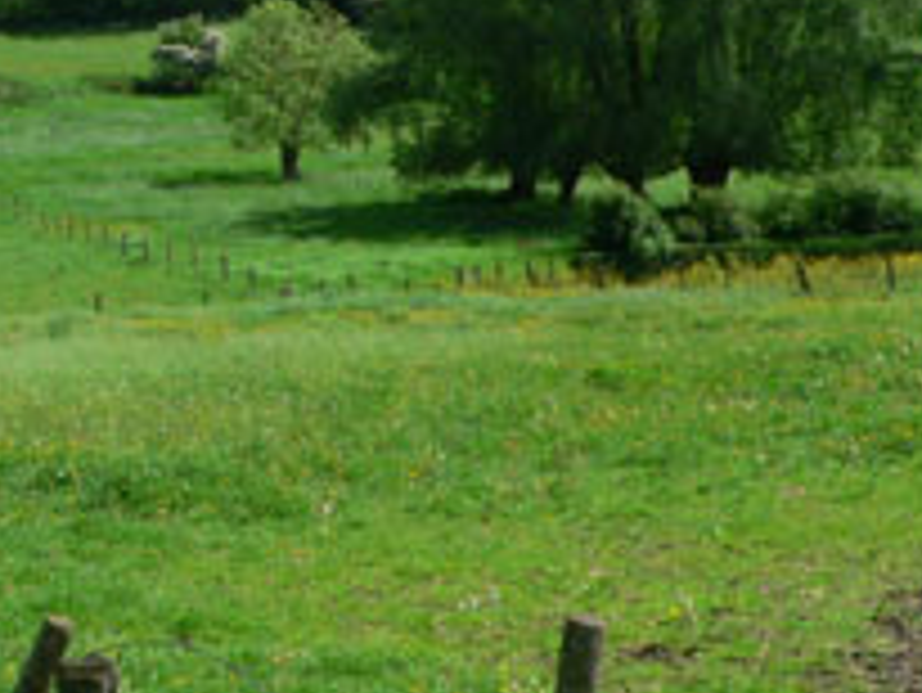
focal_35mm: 79
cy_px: 302
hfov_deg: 23.9
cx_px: 54
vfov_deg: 18.7
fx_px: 2105
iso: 100
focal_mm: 6
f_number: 8
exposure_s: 1/200
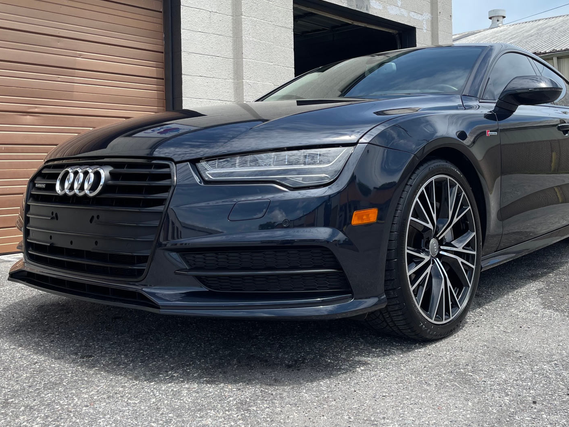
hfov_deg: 49.8
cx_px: 342
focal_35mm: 37
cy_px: 148
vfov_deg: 38.3
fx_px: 608
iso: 32
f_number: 1.6
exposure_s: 1/2660
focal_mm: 5.1
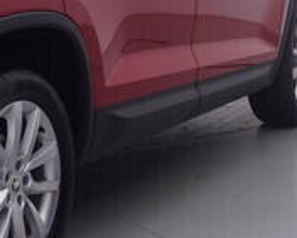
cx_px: 3
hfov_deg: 15.4
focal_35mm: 123
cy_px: 22
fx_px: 1079
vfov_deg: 12.5
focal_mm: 15
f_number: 5
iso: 200
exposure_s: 1/80
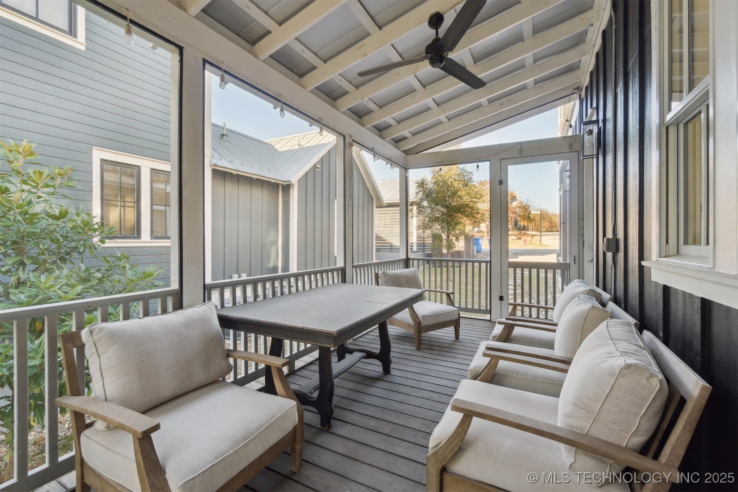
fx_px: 307
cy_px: 246
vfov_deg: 77.3
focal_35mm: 15
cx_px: 369
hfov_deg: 100.4
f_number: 8
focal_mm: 10
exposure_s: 1/20
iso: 100
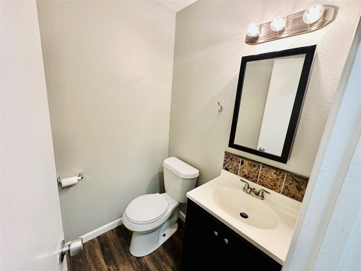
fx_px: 146
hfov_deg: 102.1
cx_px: 180
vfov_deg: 85.7
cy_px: 136
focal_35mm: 14
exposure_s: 1/60
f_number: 2.2
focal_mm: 2.22
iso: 250
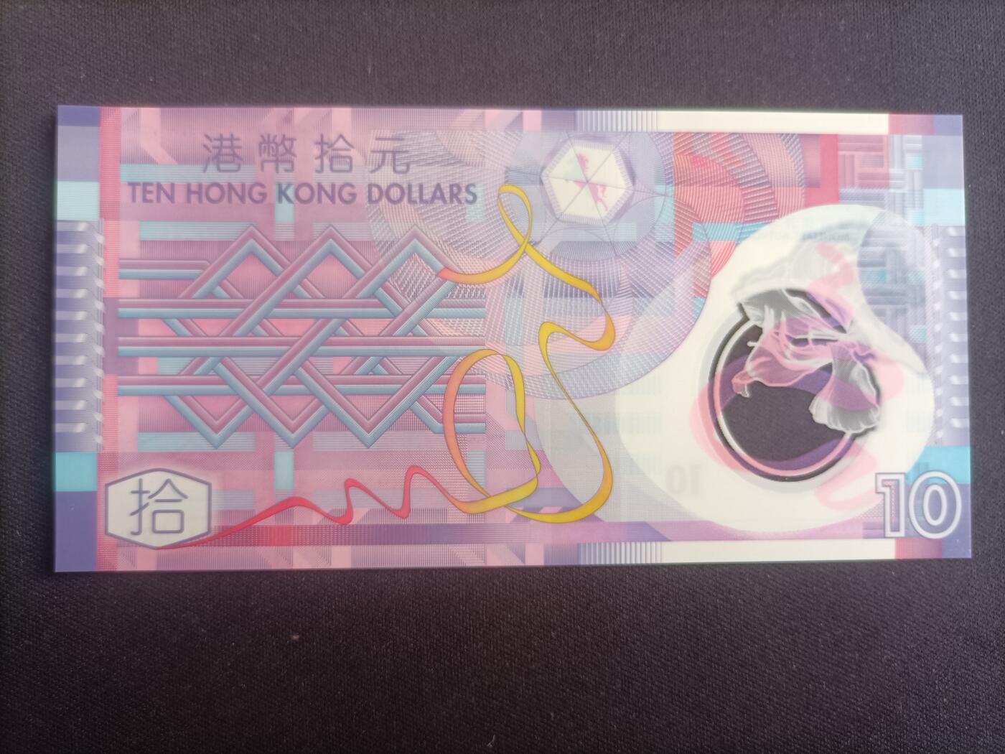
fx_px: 755
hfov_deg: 67.3
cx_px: 502
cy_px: 377
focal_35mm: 26
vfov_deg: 53.1
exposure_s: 1/60
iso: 566
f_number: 1.8
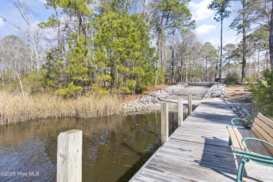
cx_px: 136
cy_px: 91
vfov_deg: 64.6
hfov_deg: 86.9
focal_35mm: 19
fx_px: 144
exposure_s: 1/250
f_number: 8
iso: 100
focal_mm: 13
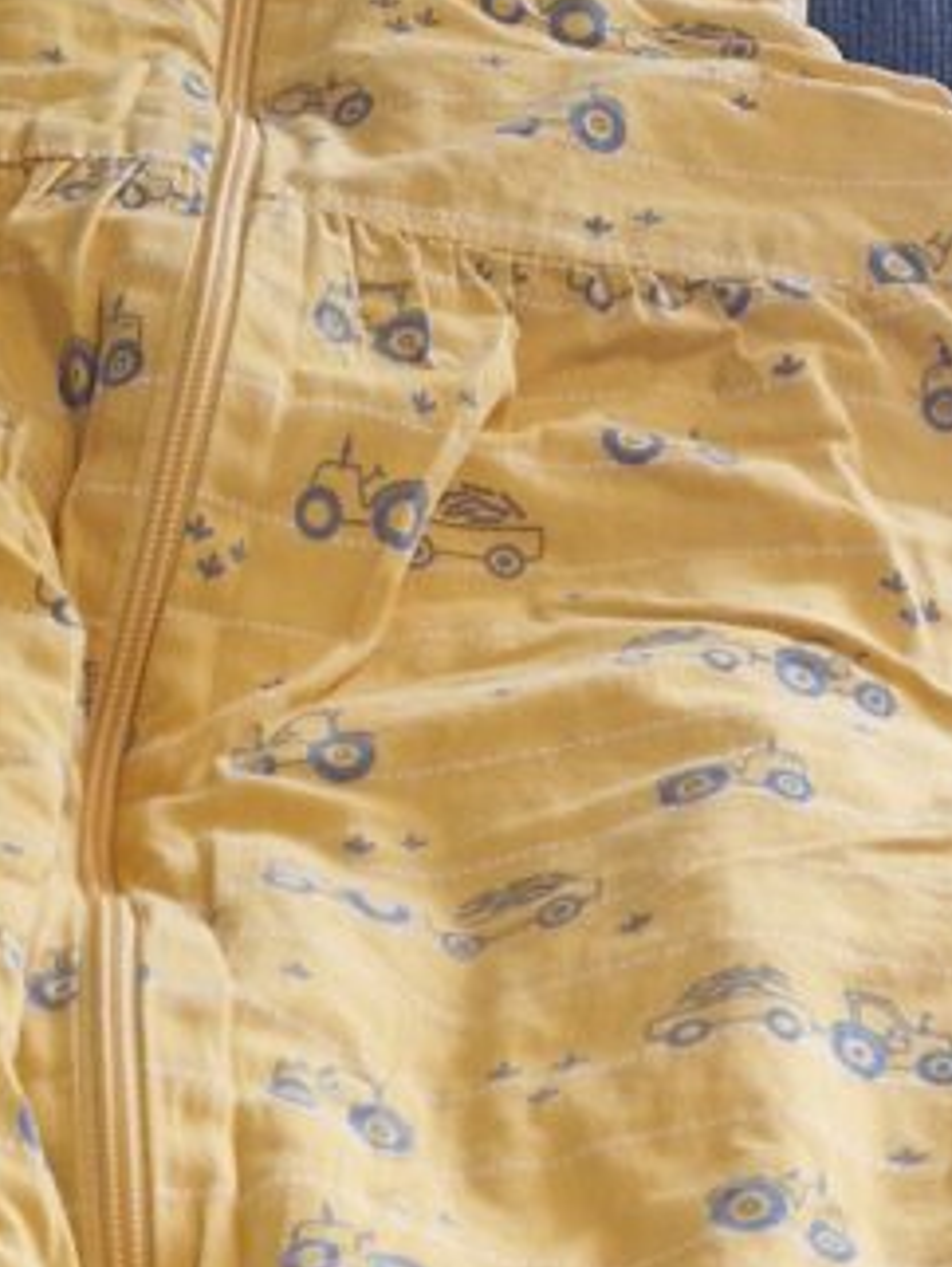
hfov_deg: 14.4
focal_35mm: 100
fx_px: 3662
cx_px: -146
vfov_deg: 16.9
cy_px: 2148
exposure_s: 1/117
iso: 50
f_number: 1.8
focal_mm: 5.4
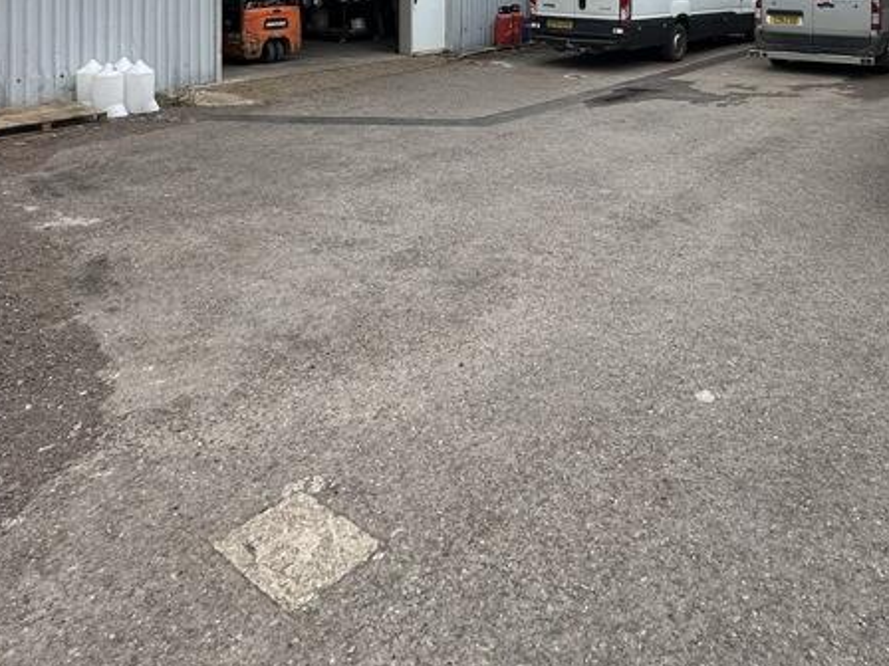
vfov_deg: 37.6
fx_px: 822
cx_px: 546
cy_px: -52
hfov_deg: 56.3
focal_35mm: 32
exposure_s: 1/1289
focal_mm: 2.22
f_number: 2.2
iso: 50
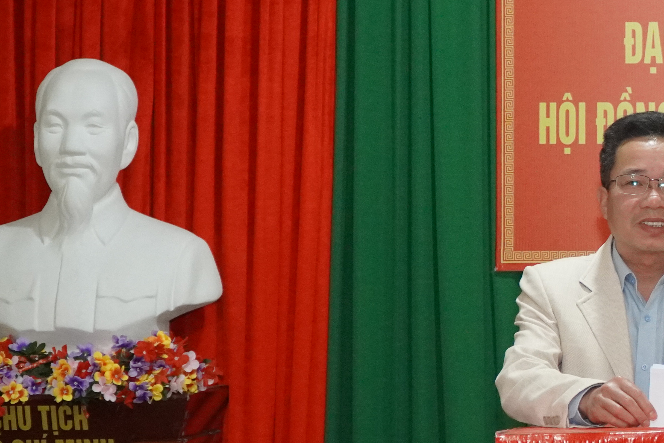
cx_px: 756
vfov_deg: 11.2
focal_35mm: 122
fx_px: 2254
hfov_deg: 16.2
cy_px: 280
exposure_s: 1/160
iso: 3200
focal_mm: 33
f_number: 4
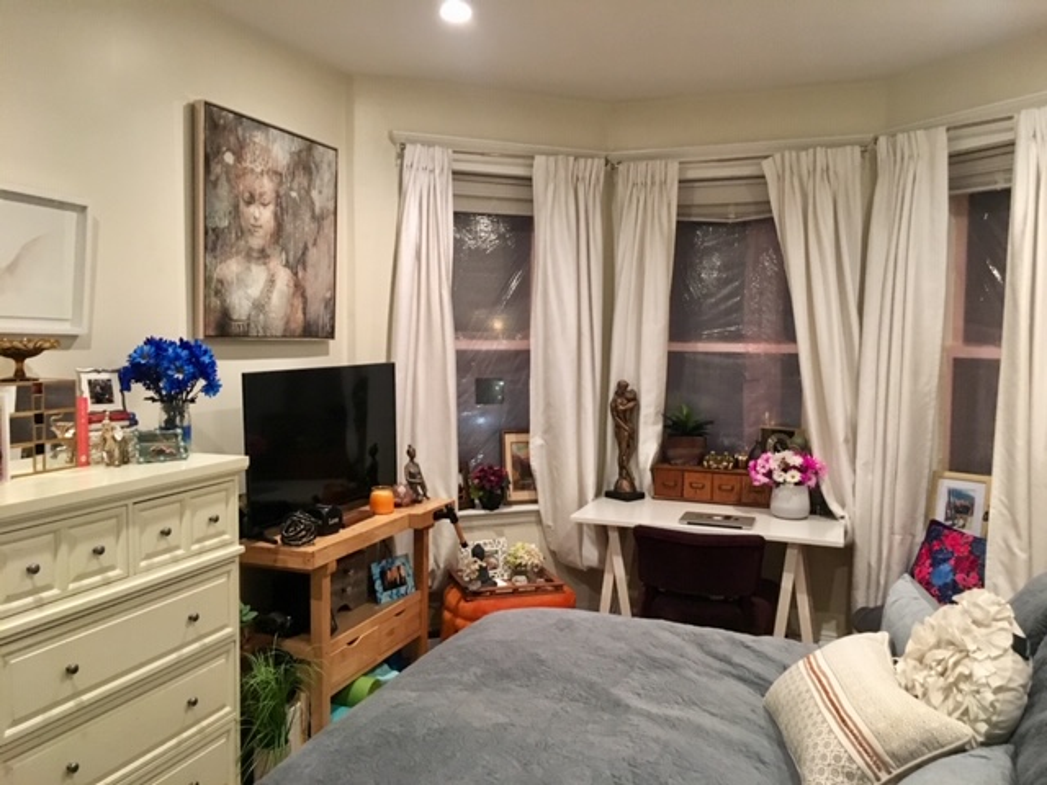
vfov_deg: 48.2
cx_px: 524
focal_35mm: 29
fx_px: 877
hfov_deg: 61.7
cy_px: 392
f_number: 2.2
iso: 250
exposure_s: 1/15
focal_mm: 4.15
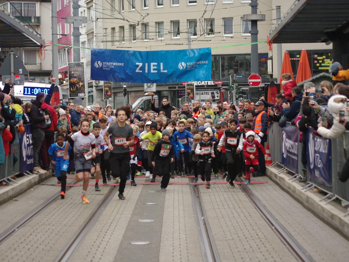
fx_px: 1189
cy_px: 131
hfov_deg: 16.7
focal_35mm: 118
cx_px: 163
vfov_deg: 12.6
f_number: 4
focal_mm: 73
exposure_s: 1/250
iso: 800
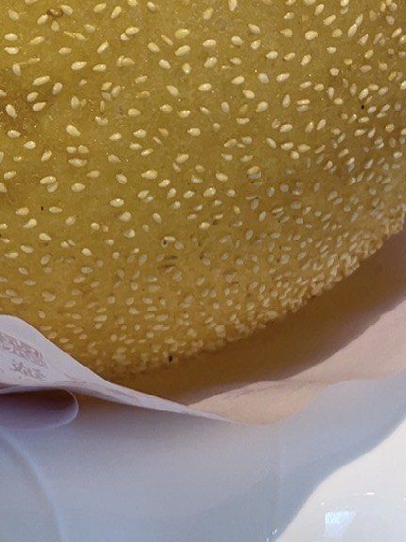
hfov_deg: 20.8
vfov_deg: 26.2
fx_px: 1063
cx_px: -20
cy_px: -66
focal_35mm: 68
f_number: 1.6
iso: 64
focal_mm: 4.2
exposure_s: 1/50
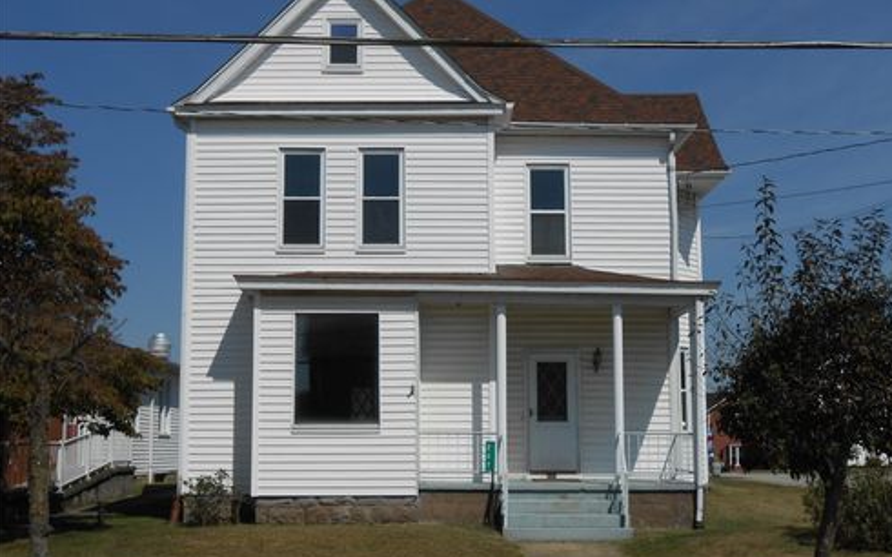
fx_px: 1288
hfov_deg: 38.2
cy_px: 281
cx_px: 451
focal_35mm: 53
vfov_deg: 24.4
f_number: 4.8
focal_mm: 8.8
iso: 80
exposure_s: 1/2000
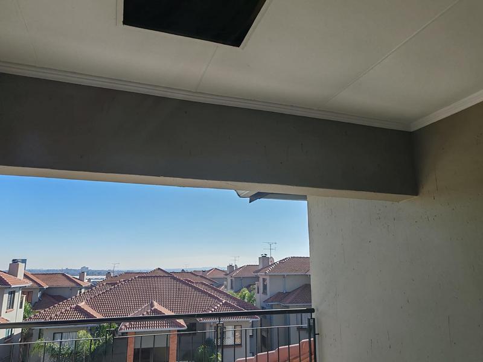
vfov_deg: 51.4
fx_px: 377
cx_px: 242
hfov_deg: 65.3
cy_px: 181
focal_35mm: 27
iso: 64
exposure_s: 1/1000
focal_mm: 6.12
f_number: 1.9
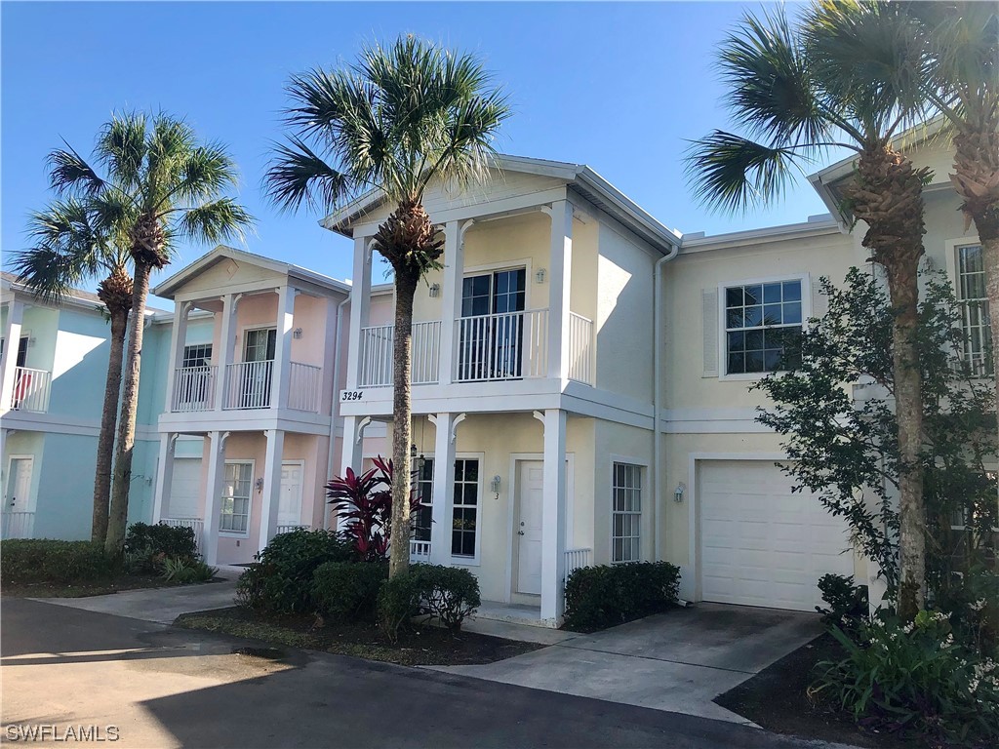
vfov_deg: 49.7
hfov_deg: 63.4
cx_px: 500
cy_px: 374
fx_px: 808
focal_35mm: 28
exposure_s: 1/1021
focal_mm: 3.99
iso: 20
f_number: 1.8
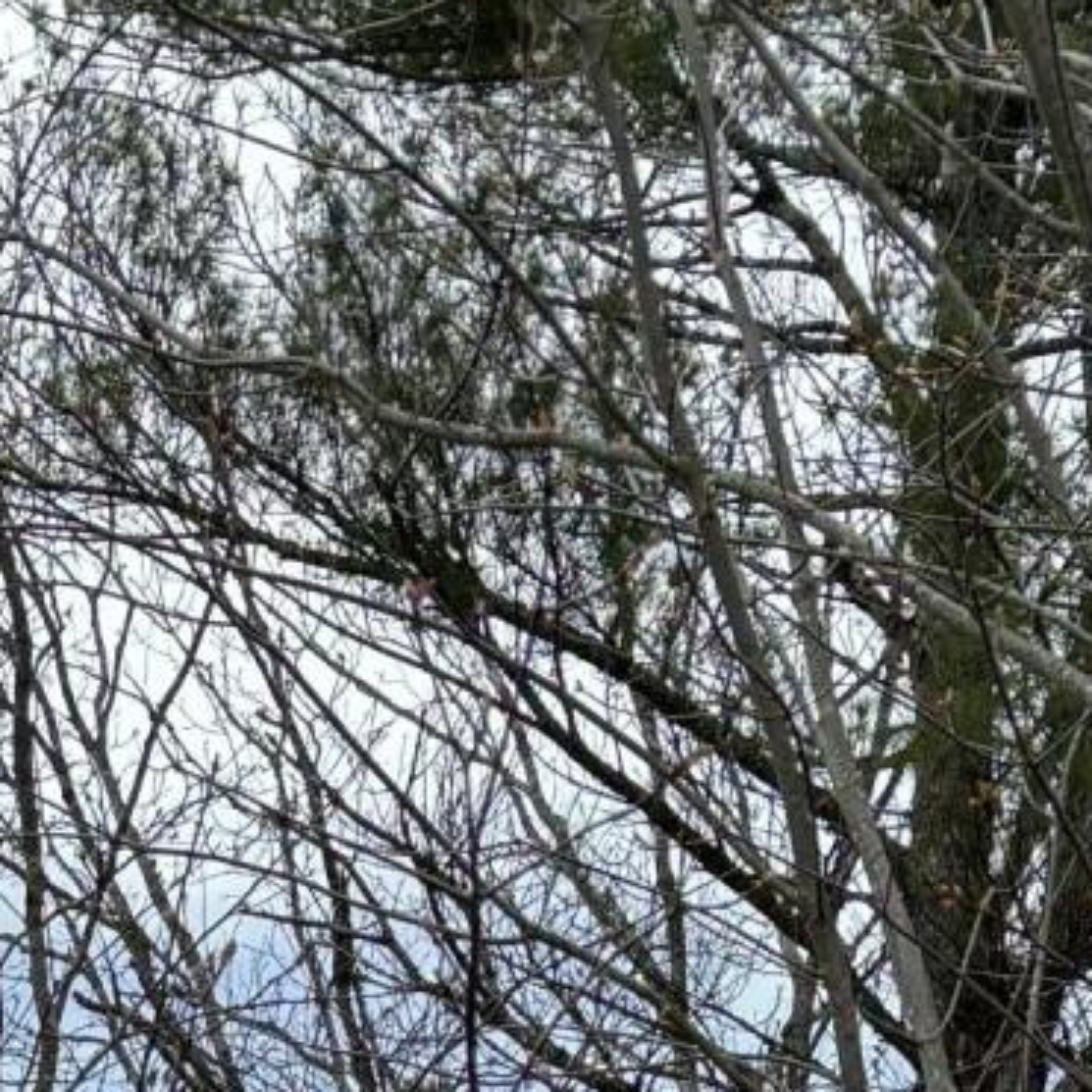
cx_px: -180
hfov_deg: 13.7
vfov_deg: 11.0
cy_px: 2911
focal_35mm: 124
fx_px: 4426
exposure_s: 1/1812
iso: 50
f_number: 1.6
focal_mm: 5.96
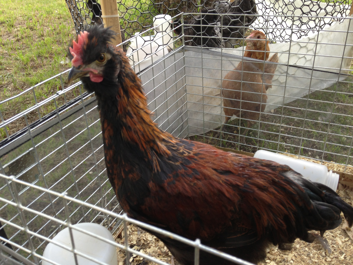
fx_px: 337
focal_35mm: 33
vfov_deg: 42.9
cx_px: 176
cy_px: 132
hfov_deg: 55.4
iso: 64
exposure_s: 1/40
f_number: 2.4
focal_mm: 4.13
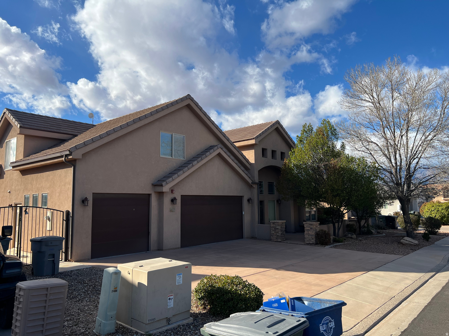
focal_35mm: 26
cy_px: 168
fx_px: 337
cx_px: 224
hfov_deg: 67.3
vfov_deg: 53.1
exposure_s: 1/3257
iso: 50
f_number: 1.5
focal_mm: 5.7
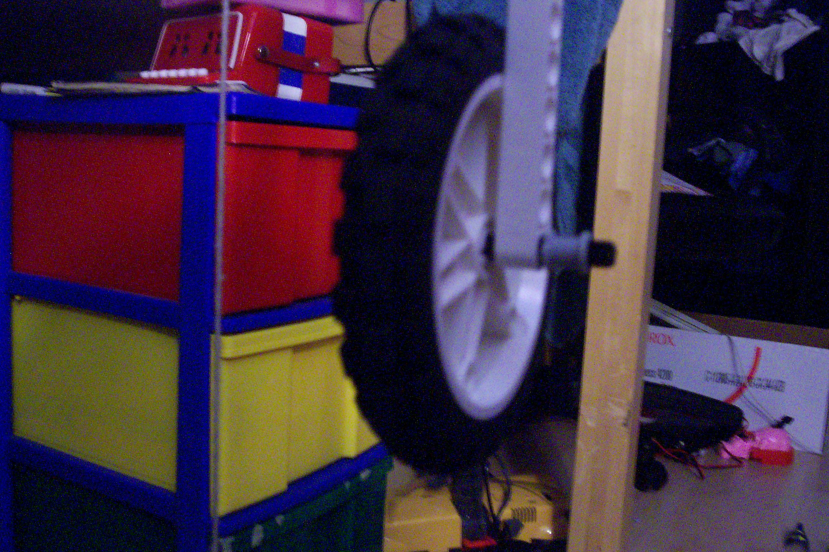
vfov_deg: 35.0
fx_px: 875
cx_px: 409
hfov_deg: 50.7
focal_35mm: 38
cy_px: 262
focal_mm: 5.9
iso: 400
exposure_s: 1/8
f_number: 4.5
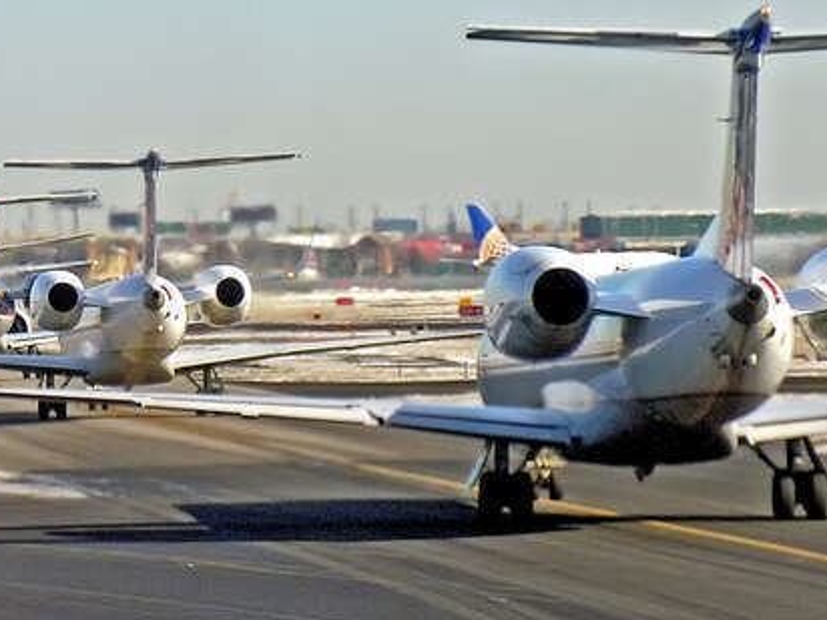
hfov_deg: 5.8
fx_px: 8123
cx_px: 231
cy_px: 297
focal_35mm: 340
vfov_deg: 4.4
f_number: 7.1
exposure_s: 1/170
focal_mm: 44.5
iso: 100
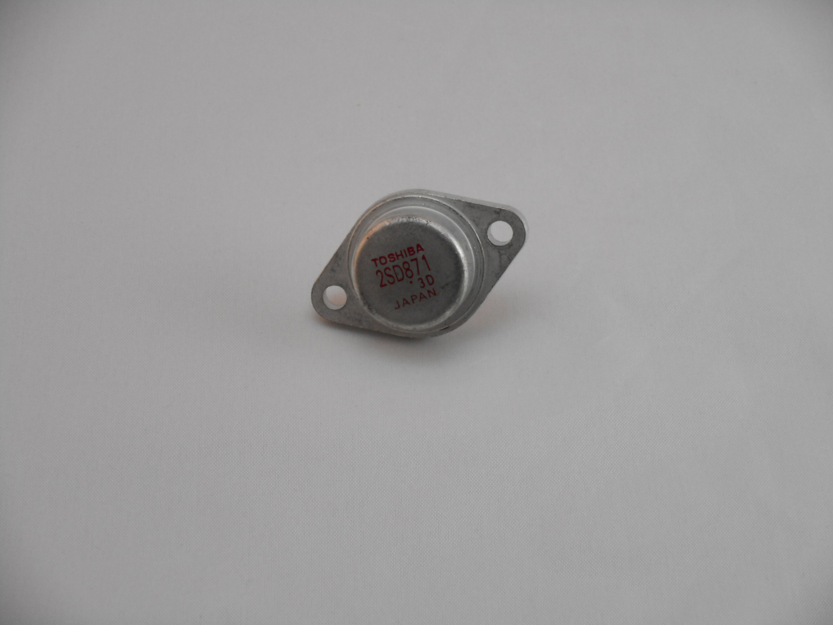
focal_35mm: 102
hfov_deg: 19.3
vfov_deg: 14.5
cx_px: 416
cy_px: 312
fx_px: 2455
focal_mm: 18.2
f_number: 5.8
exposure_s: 1/60
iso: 360
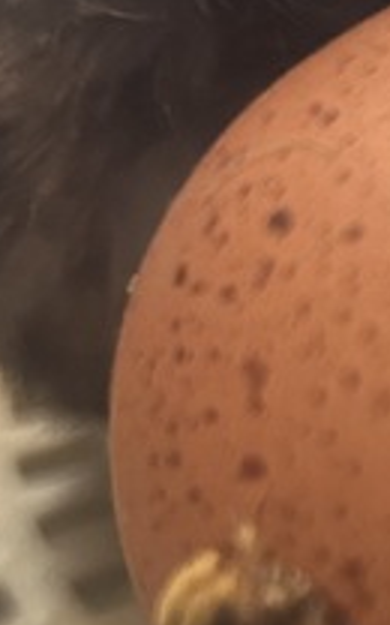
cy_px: 802
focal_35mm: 136
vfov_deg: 14.7
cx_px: 939
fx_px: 2313
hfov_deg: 8.7
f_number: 1.5
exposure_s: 1/60
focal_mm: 5.7
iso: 400
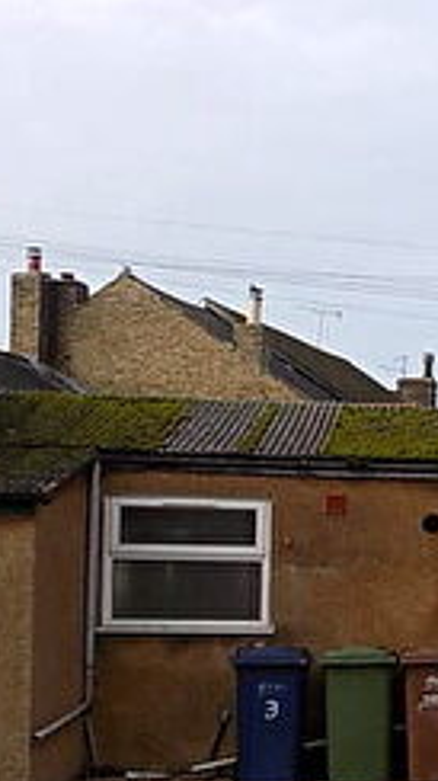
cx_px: 822
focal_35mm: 72
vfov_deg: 29.0
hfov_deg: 14.4
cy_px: 578
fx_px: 1489
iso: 80
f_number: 3.1
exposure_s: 1/125
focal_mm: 4
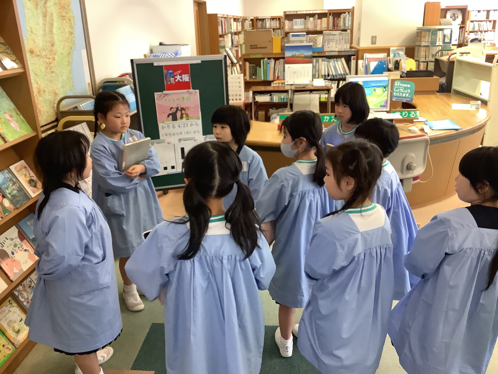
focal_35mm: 31
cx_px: 249
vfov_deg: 45.4
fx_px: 446
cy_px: 187
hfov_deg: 58.4
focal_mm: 3.3
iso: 200
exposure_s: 1/50
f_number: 2.4
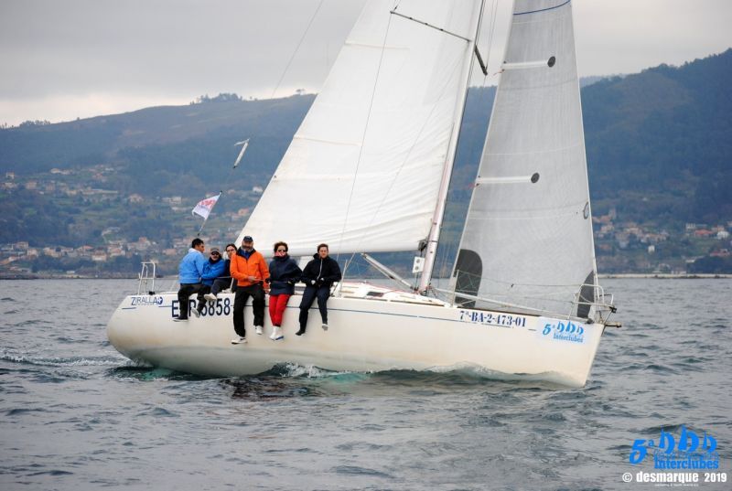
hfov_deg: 16.6
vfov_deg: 11.2
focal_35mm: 123
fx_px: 2506
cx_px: 366
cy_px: 246
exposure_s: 1/400
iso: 200
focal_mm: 82
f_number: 5
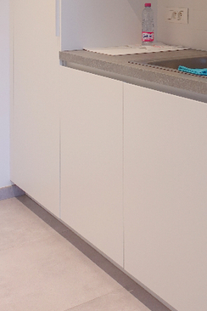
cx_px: 168
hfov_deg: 22.7
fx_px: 509
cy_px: -3
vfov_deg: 31.3
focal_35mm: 59
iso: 125
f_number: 2
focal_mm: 8.8
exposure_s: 1/30
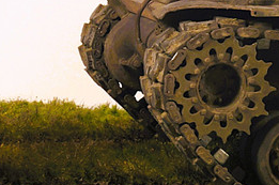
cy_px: -92
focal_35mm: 180
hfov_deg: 11.1
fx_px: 1392
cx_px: 372
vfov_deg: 7.5
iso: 100
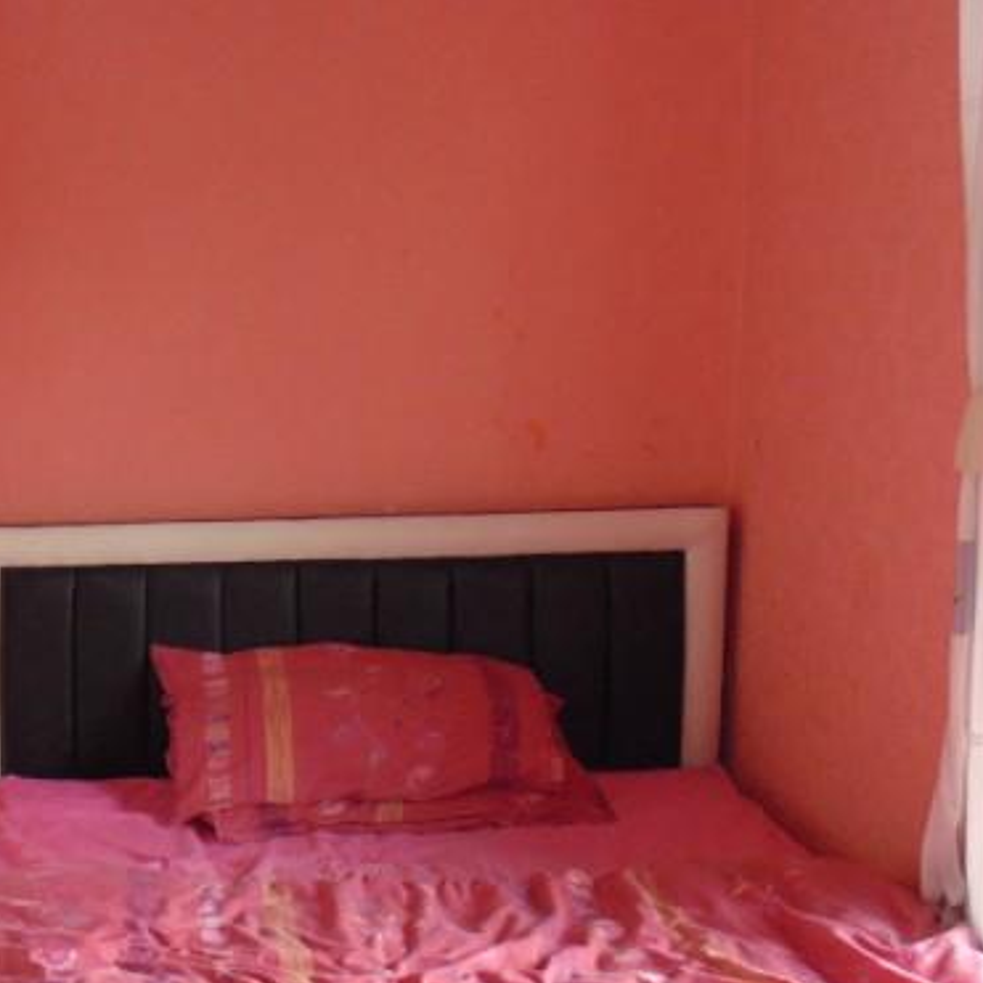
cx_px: 64
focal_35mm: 61
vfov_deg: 27.8
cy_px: 715
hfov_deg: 27.0
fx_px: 1960
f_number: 3
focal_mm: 4.5
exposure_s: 1/30
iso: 160
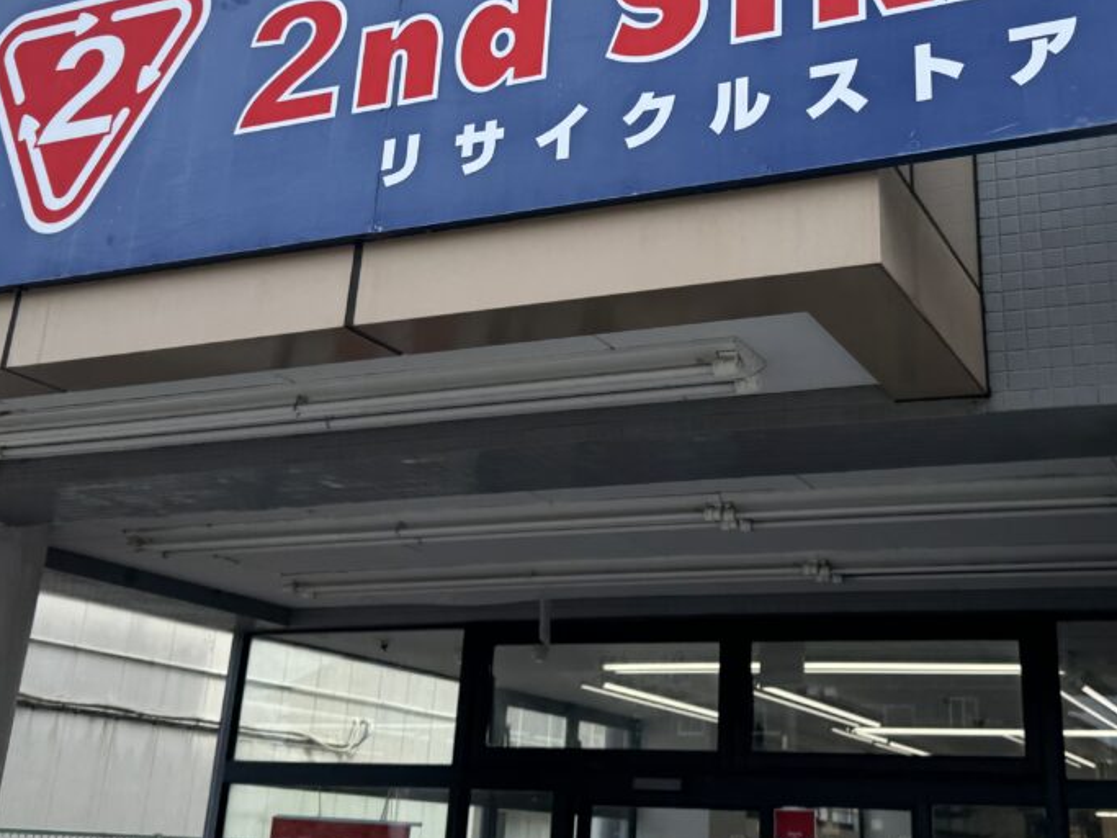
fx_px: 1452
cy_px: 232
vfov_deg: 31.7
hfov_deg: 41.9
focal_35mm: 45
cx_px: 675
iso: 80
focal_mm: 6.76
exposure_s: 1/1597
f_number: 1.78
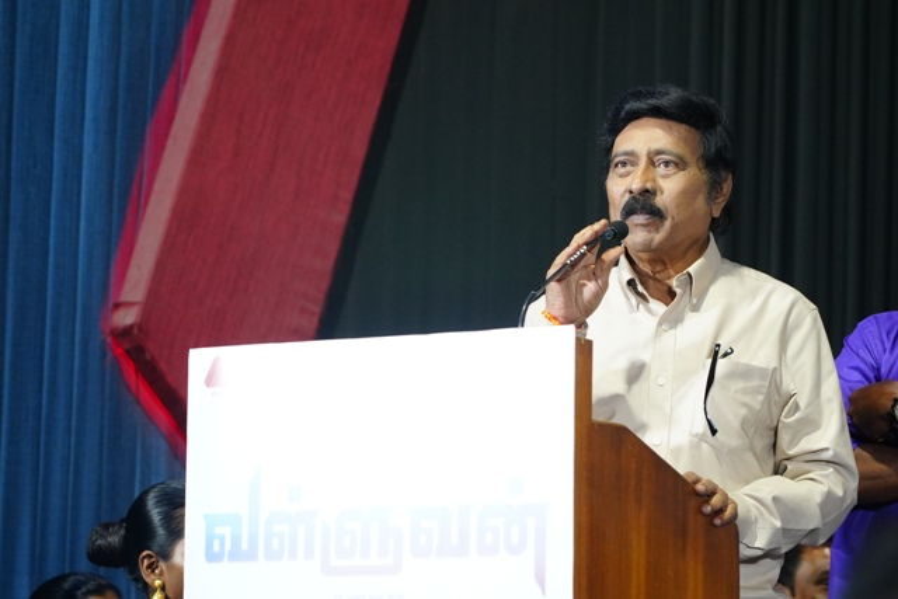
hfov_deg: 13.1
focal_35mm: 157
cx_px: 449
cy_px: 300
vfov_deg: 8.7
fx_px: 3917
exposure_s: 1/160
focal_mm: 105
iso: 2000
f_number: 4
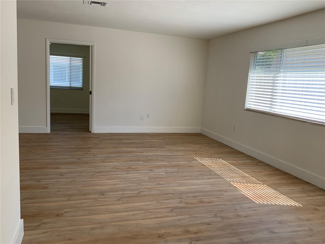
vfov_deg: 48.2
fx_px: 272
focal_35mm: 29
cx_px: 162
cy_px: 122
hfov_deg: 61.7
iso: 25
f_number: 1.8
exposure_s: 1/122
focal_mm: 3
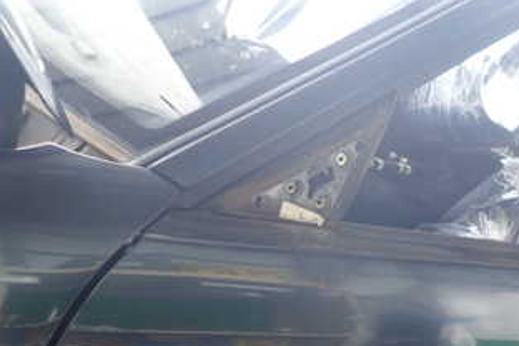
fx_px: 721
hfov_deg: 39.3
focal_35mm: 50
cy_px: 263
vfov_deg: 26.6
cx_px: 324
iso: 160
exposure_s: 1/60
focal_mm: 4.5
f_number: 2
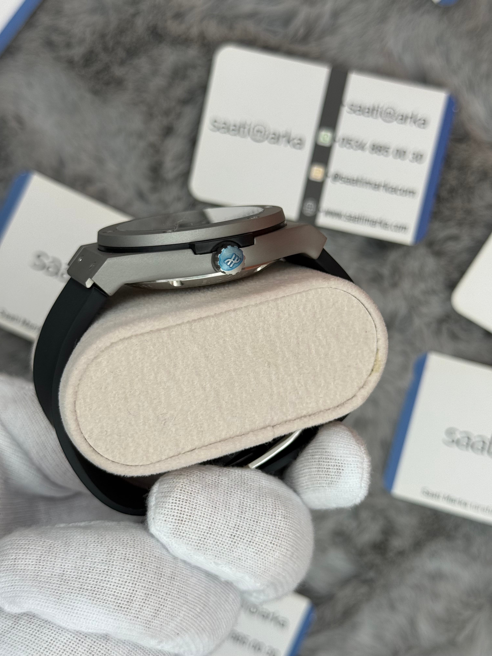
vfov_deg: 39.7
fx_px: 910
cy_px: 328
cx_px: 246
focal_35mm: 48
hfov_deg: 30.3
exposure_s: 1/939
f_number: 1.78
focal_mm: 6.76
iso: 64
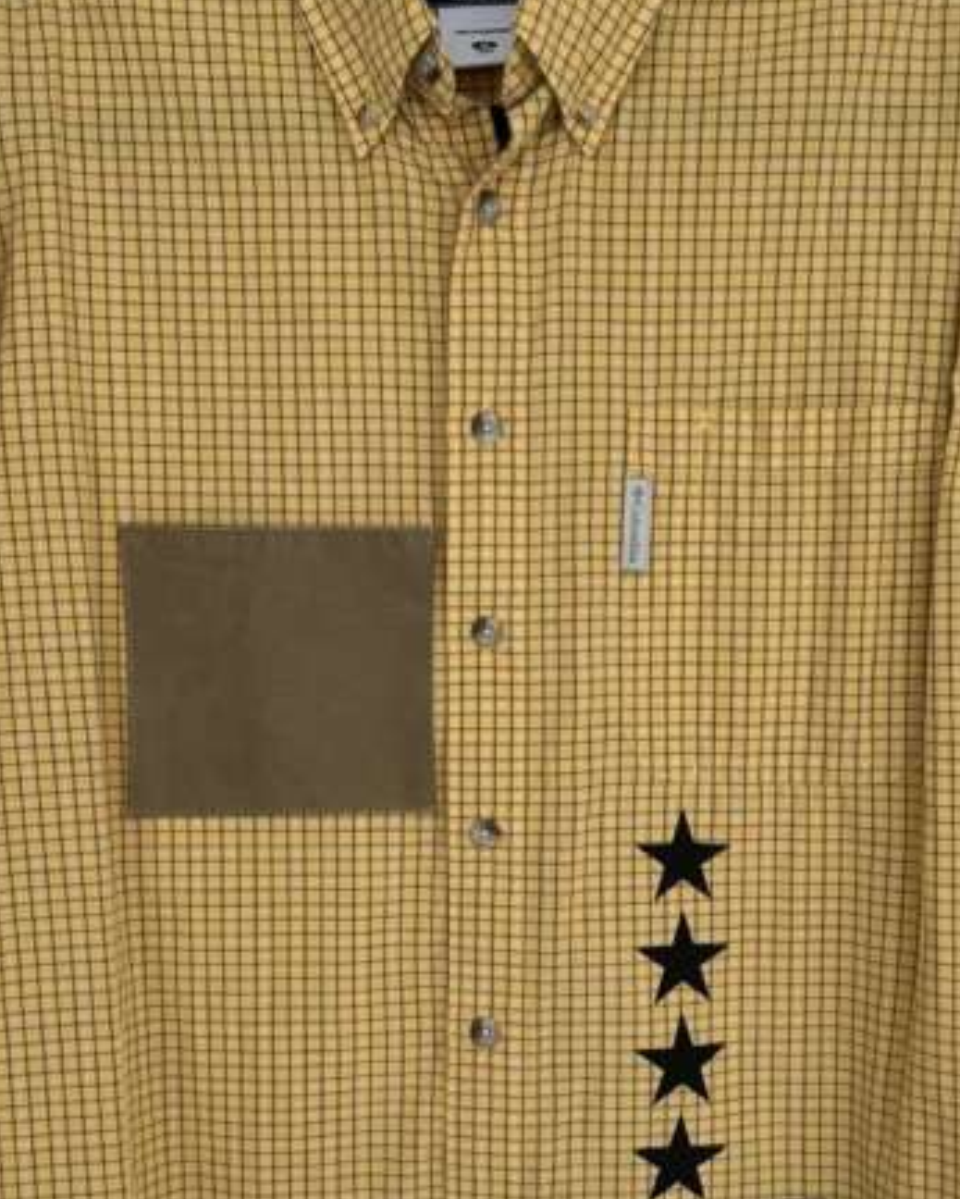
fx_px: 1668
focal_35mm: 47
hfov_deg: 32.1
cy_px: 719
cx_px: 527
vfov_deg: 39.4
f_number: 1.5
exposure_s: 1/359
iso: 50
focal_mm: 5.7
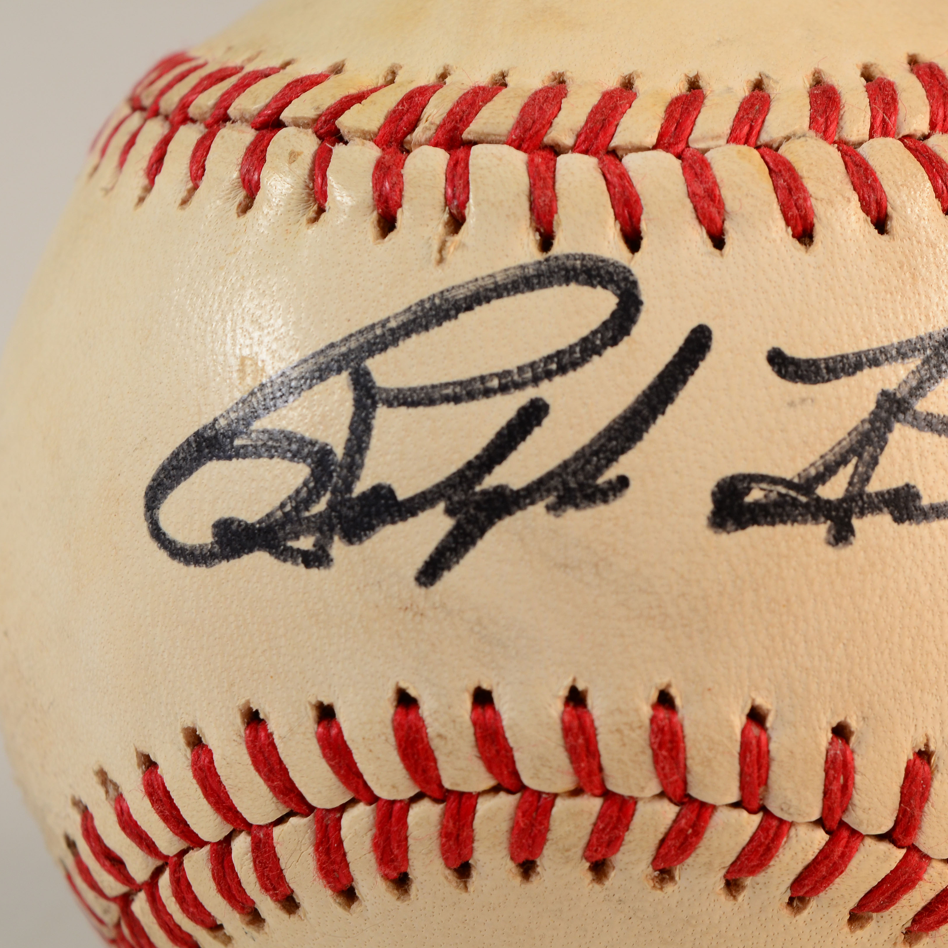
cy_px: 471
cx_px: 679
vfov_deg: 16.3
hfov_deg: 16.3
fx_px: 3304
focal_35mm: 107
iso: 200
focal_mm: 55
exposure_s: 1/160
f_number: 14
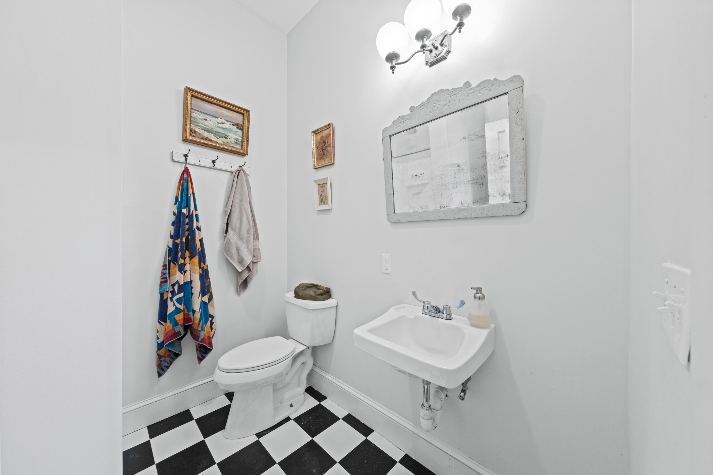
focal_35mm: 12
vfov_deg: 90.0
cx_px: 356
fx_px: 238
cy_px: 238
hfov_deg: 112.6
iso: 500
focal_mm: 8.3
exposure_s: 1
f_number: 8
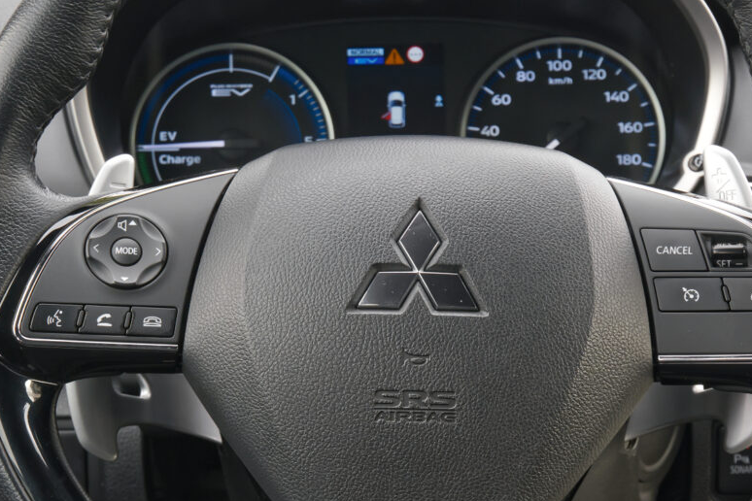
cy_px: 277
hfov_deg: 22.6
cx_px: 416
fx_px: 1880
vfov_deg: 15.2
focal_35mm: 90
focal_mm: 45
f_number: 9
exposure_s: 1/80
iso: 2000
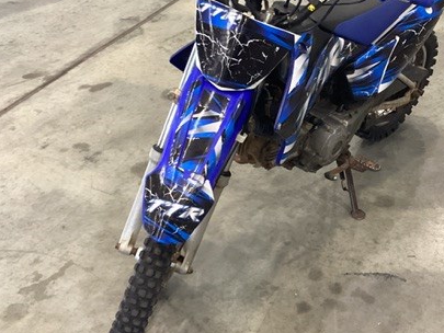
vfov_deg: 29.5
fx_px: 629
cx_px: 274
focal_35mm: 49
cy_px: 119
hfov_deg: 38.7
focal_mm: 3.3
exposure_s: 1/50
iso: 200
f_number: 2.4
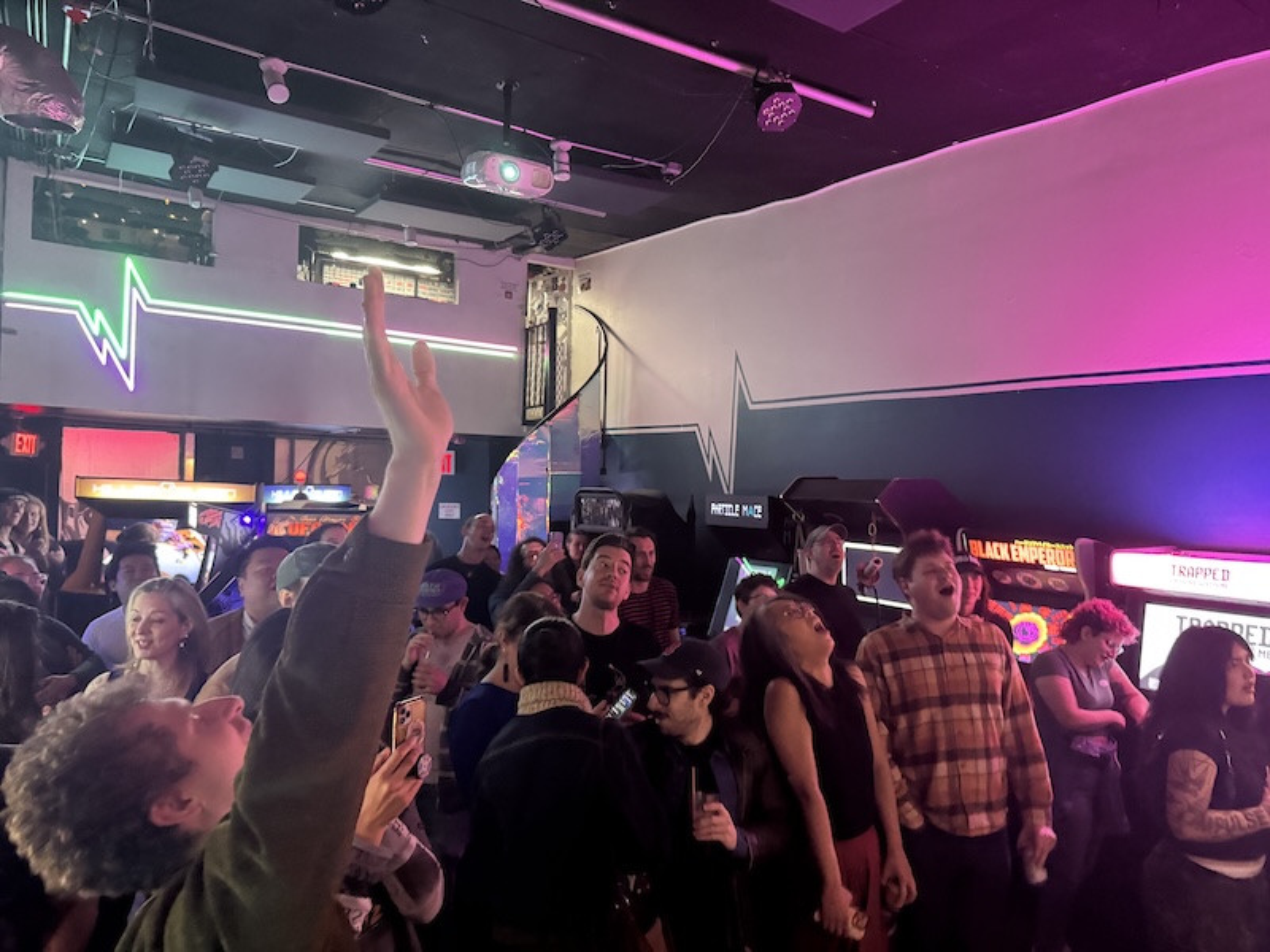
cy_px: 476
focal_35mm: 24
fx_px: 881
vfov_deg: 56.8
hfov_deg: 71.6
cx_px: 635
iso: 1250
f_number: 1.78
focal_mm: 6.76
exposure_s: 1/30
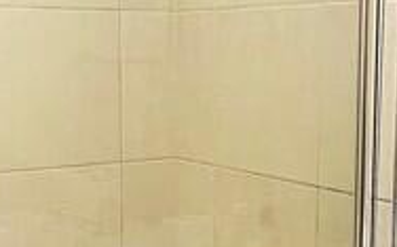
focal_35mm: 81
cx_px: 179
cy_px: 165
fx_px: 875
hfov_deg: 25.5
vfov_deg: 16.0
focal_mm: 2.22
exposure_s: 1/100
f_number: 2.2
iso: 250
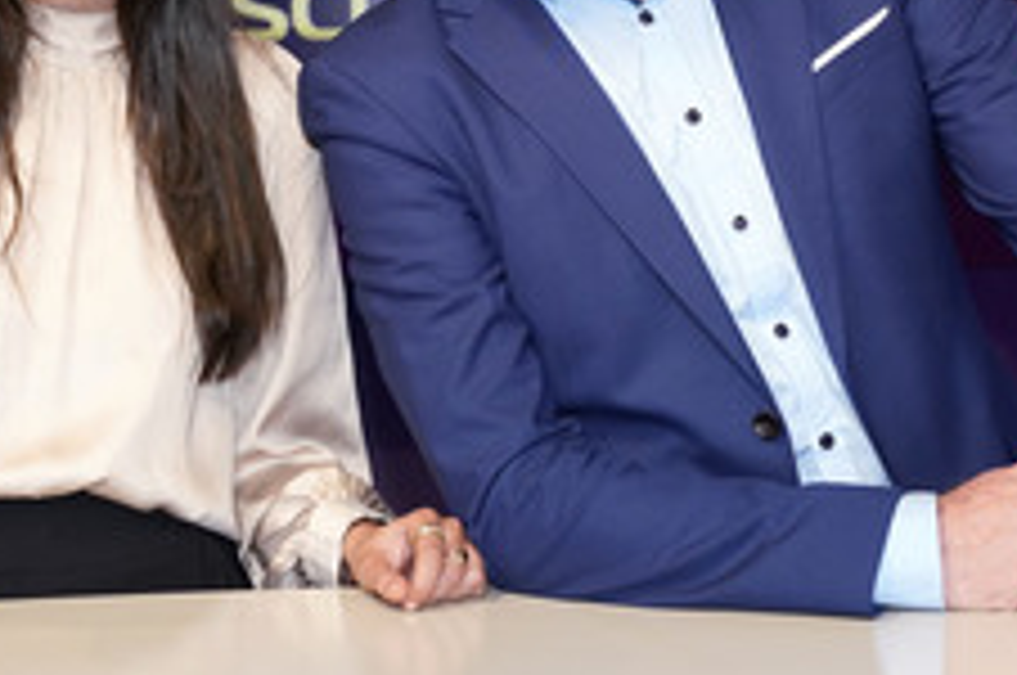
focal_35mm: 86
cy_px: 68
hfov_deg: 23.7
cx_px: 587
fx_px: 2426
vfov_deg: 15.7
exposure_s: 1/160
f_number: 5
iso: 2000
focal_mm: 43
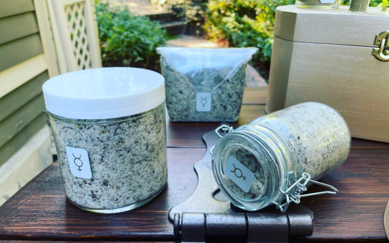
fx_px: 297
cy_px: 129
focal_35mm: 28
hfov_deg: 66.5
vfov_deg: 44.5
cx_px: 195
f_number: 1.6
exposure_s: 1/121
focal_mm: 4.2
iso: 50
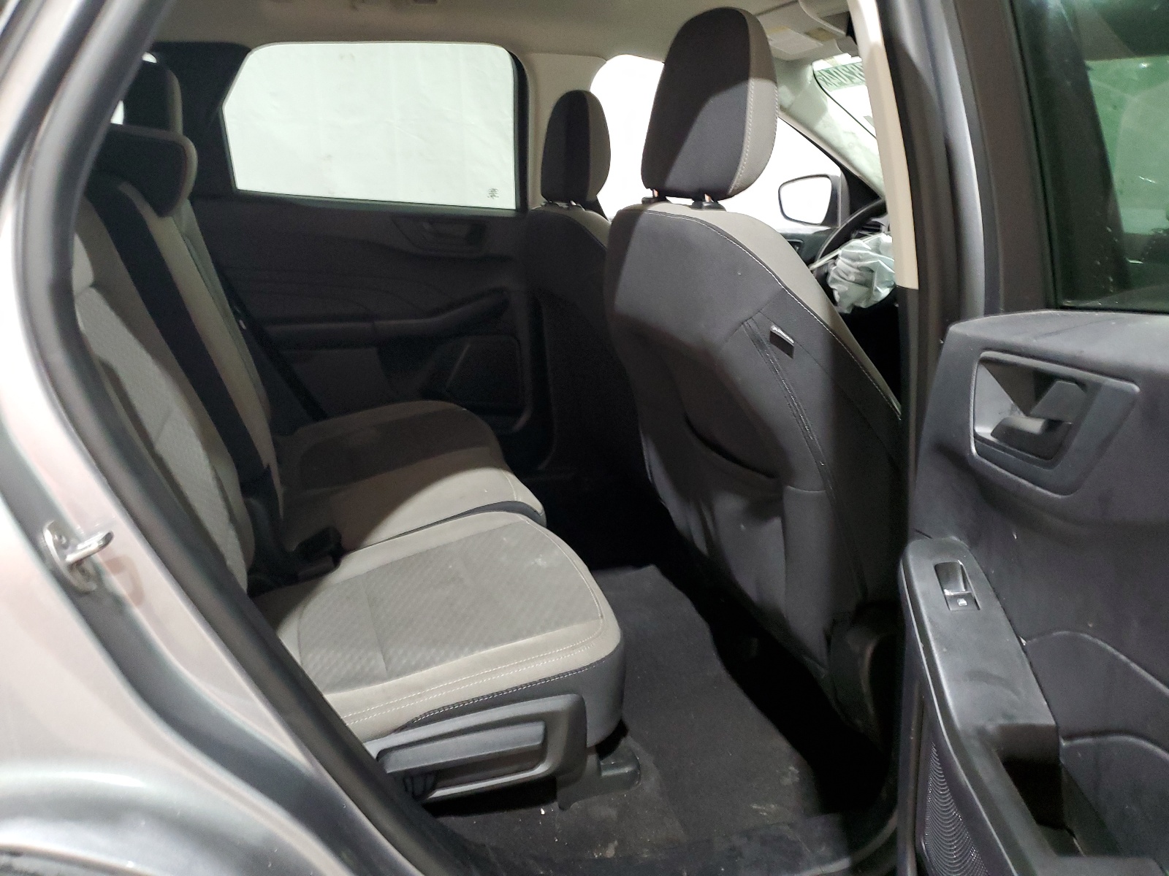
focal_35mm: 26
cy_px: 438
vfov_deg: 53.1
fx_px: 878
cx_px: 584
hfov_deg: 67.3
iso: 301
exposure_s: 1/20
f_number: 1.5
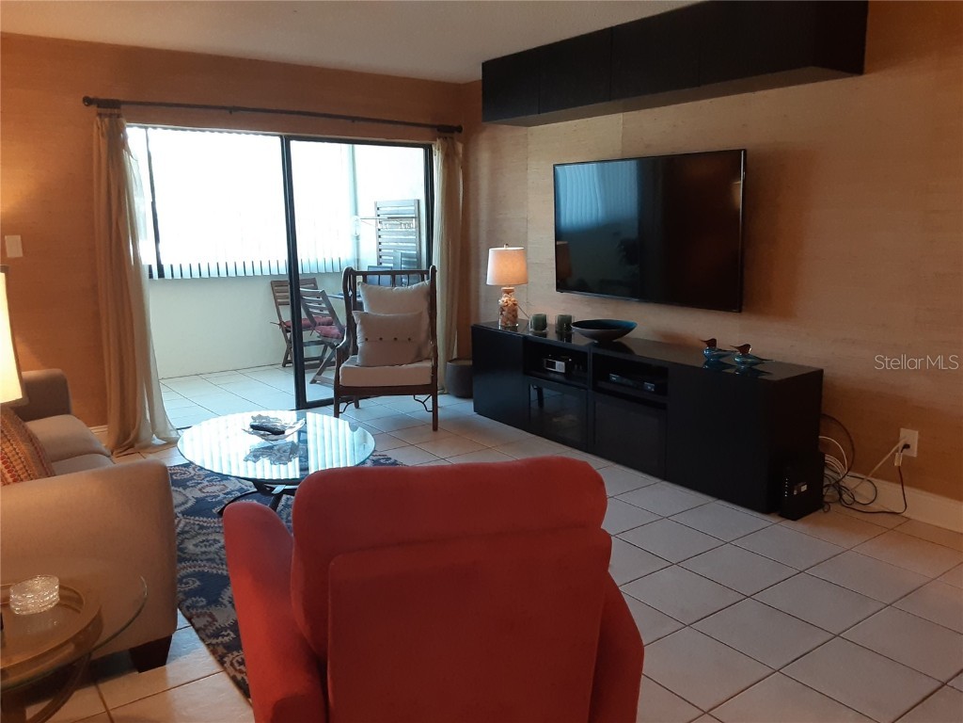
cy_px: 362
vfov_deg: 51.4
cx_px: 482
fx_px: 751
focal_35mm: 27
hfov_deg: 65.3
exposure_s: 1/60
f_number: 1.9
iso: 200
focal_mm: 2.91
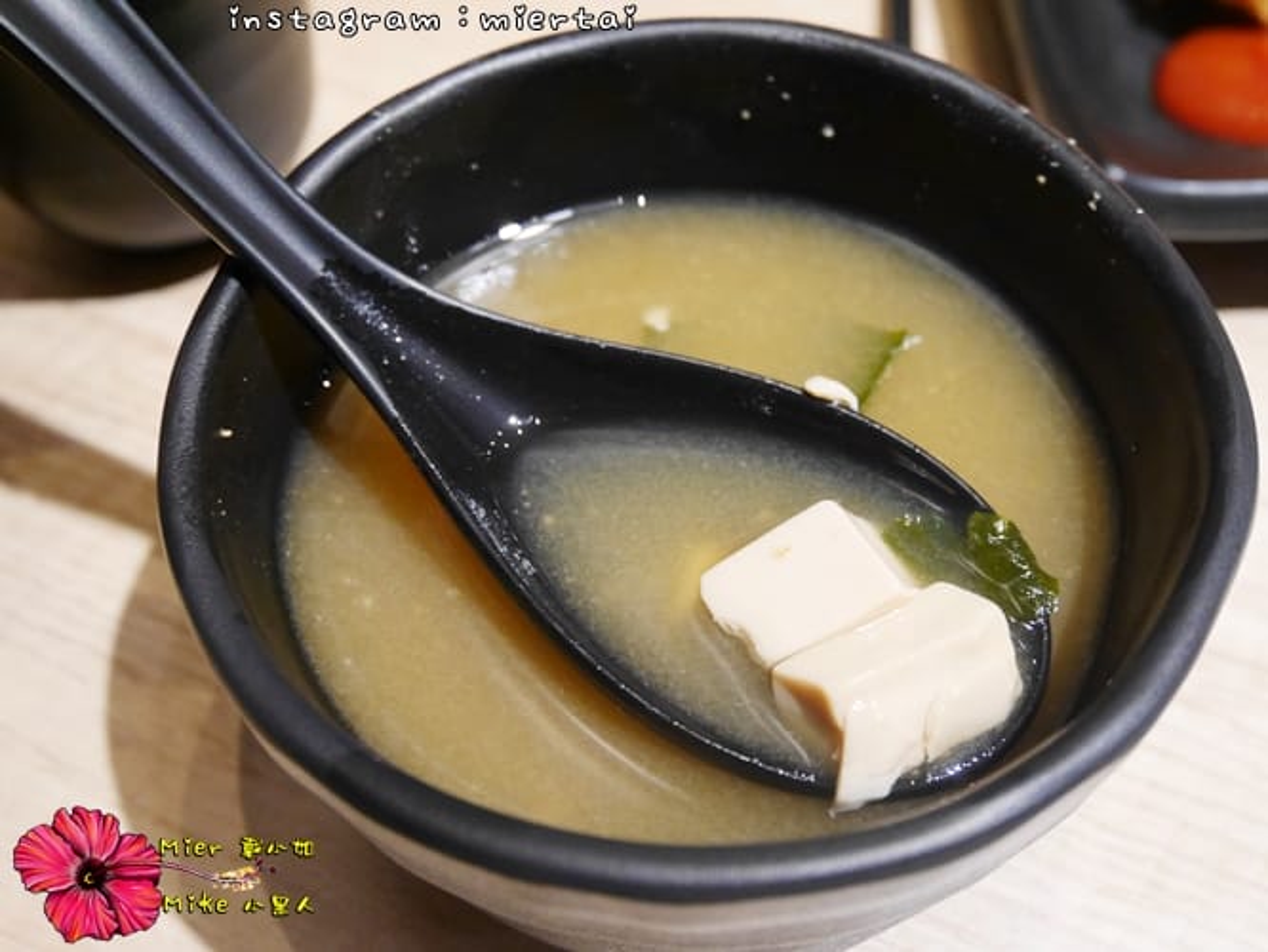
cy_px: 476
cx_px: 634
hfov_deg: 46.8
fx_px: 1466
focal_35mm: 40
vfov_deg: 36.0
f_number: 4.6
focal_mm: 20
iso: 2000
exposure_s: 1/60
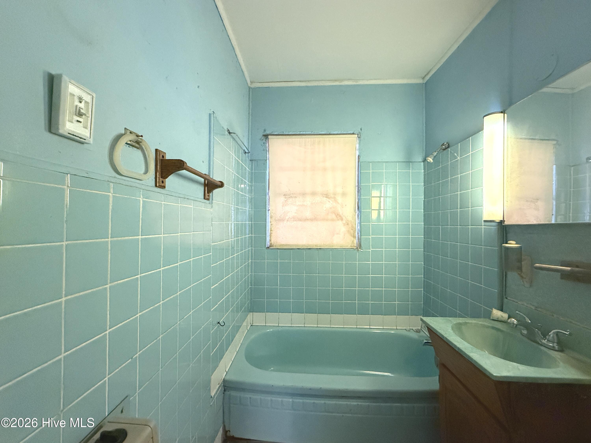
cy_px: 222
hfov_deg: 102.1
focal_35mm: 14
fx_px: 239
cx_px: 296
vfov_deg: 85.7
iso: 800
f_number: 2.2
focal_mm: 2.22
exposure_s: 1/60
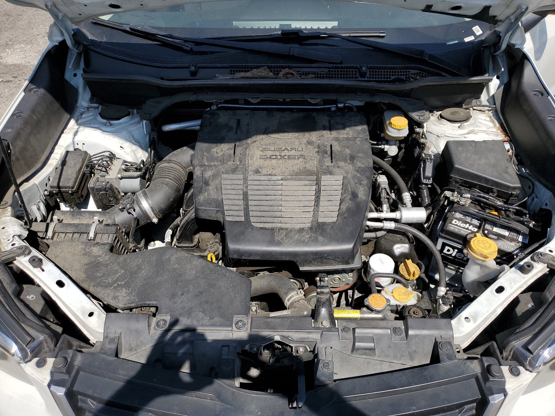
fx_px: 417
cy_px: 208
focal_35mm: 26
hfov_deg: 67.3
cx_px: 278
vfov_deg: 53.1
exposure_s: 1/3333
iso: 50
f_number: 1.5
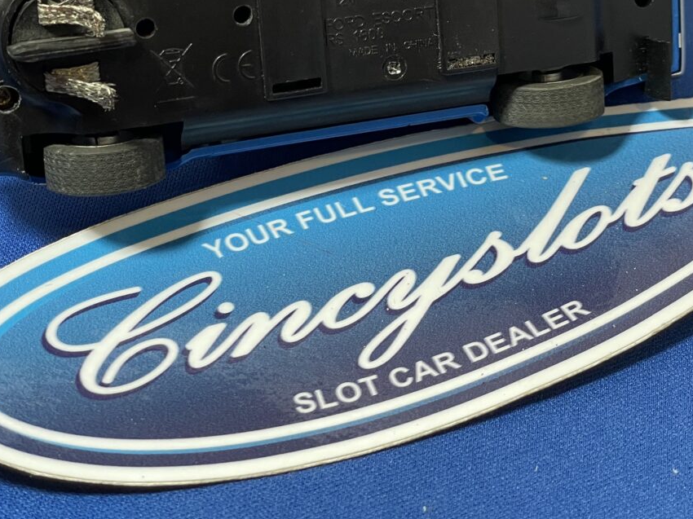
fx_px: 1881
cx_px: 355
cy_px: 76
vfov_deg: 15.6
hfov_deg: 20.9
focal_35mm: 94
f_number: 2
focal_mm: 6
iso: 125
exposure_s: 1/60
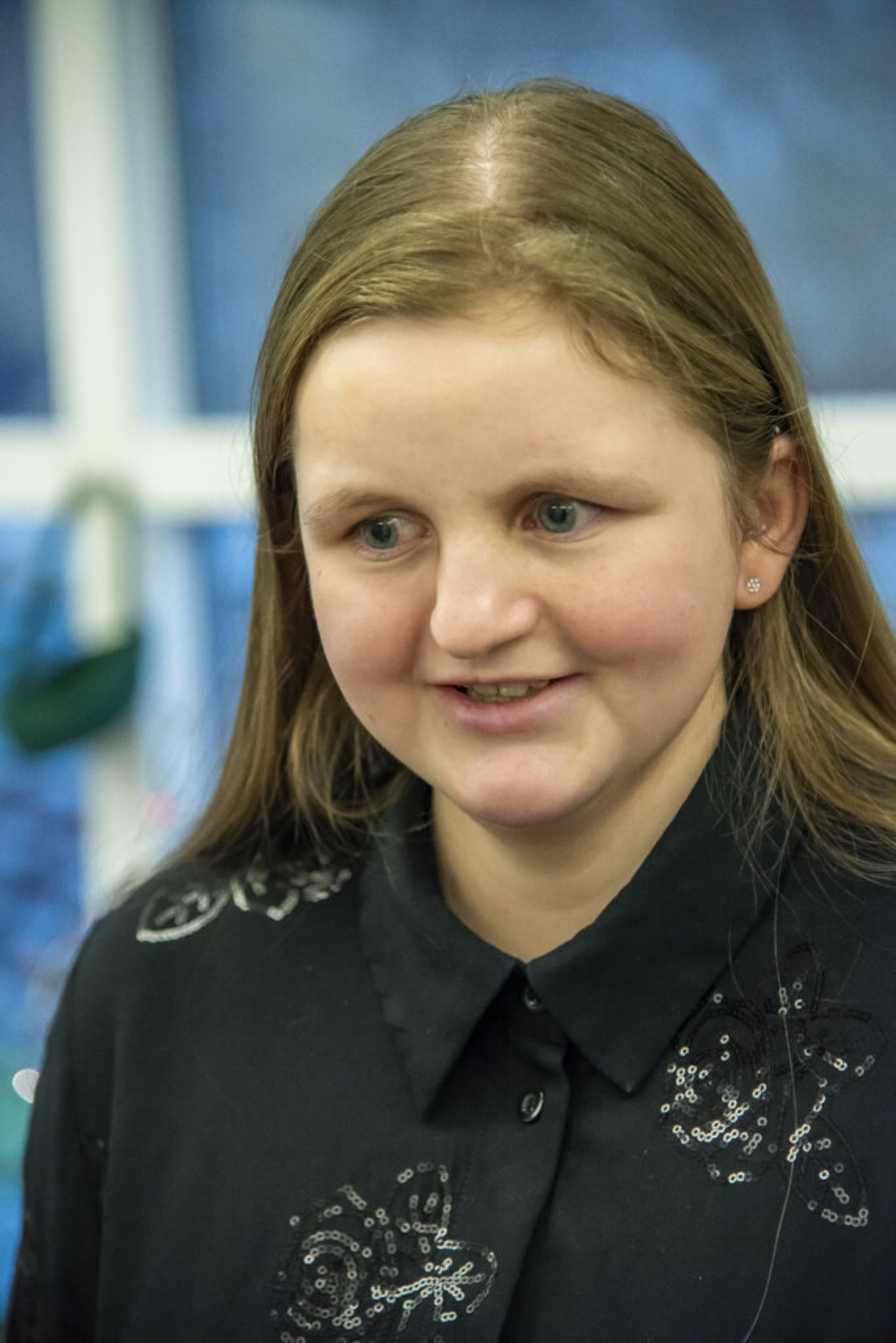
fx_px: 4478
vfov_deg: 17.1
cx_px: 448
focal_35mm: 120
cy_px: 672
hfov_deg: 11.4
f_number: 4
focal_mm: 120
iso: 4000
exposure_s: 1/320
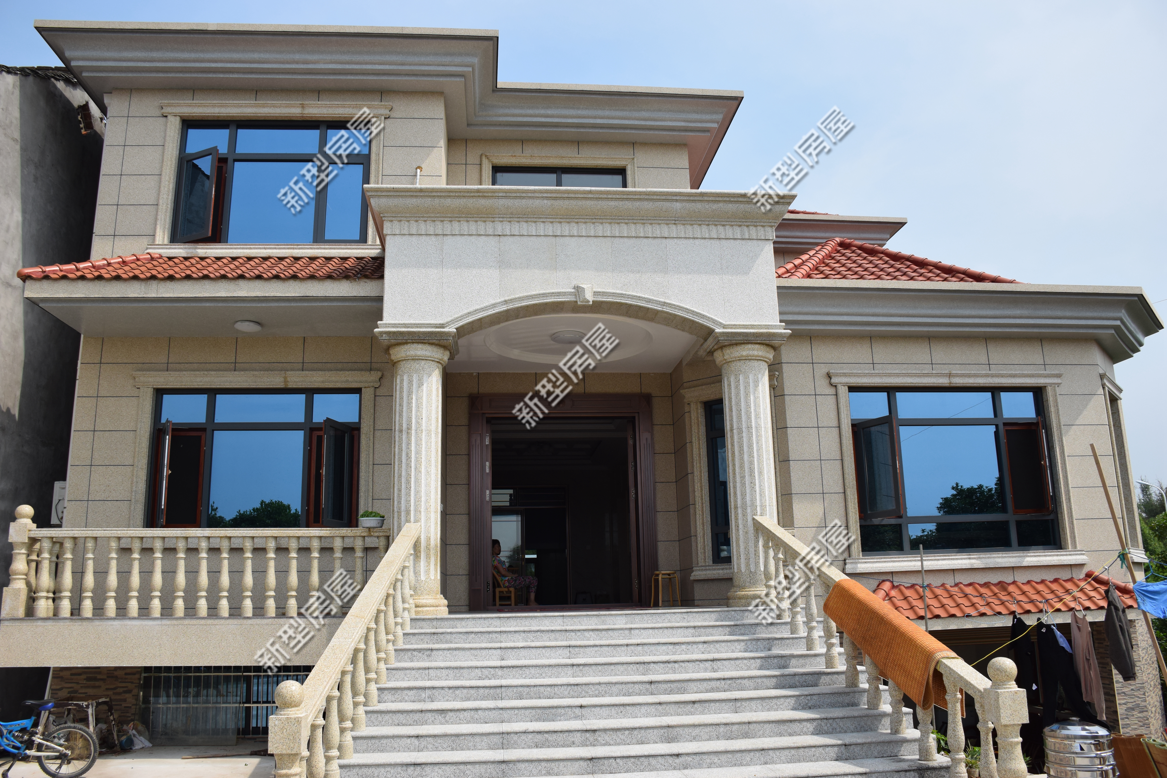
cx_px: 584
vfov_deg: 47.9
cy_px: 389
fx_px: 875
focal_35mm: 27
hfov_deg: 67.4
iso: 400
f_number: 7.1
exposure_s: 1/1600
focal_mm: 18
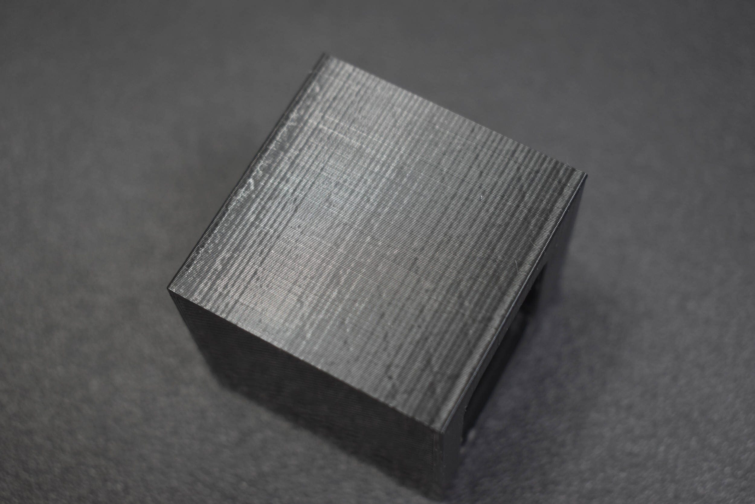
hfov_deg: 33.4
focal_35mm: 60
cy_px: 252
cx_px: 378
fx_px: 1258
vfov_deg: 22.6
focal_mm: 40
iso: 560
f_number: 5.6
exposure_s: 1/60
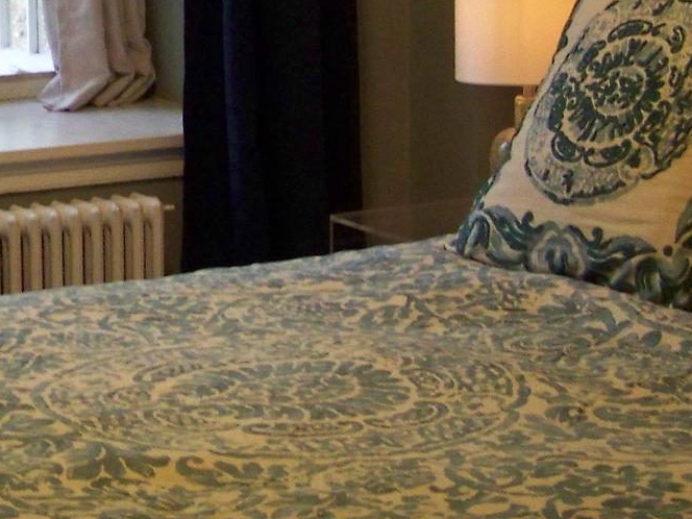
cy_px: 44
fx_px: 2219
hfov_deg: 16.8
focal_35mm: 111
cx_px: -180
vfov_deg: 13.2
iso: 200
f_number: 2.8
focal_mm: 5.85
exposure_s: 1/30
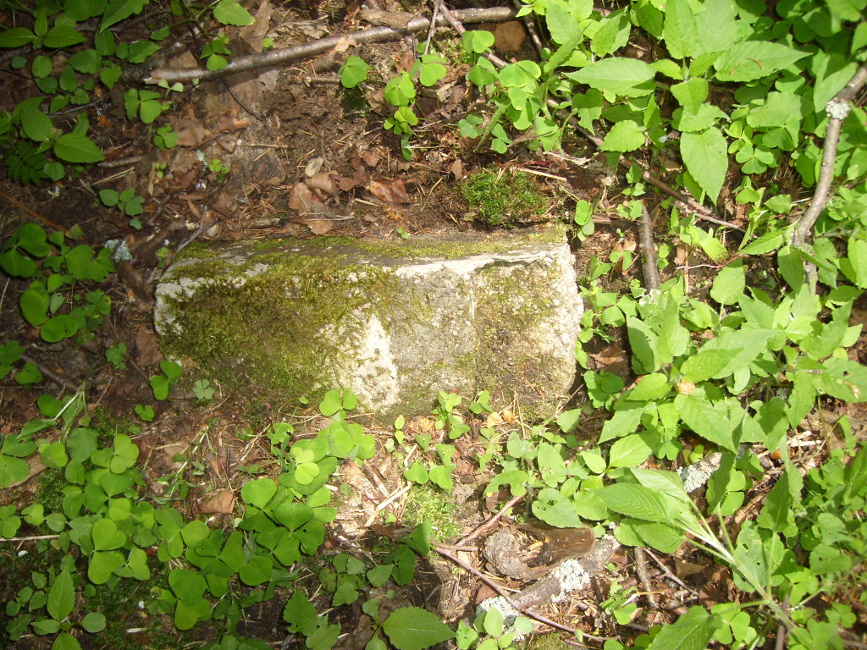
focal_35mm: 35
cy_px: 325
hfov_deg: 52.6
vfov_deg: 40.7
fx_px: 877
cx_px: 434
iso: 50
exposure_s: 1/141
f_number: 7.1
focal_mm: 5.8
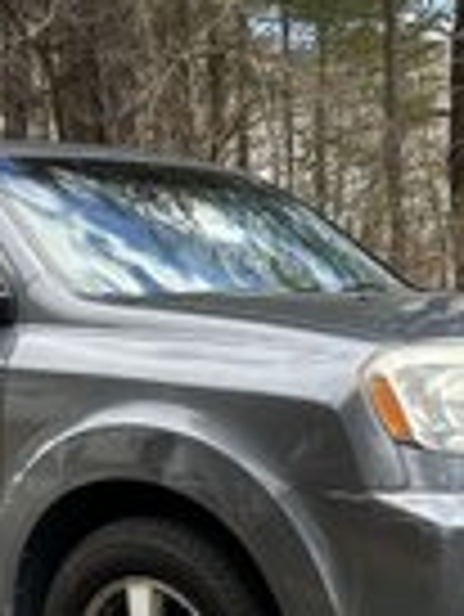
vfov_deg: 25.7
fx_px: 1338
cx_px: 137
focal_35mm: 75
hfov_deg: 19.6
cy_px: 452
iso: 80
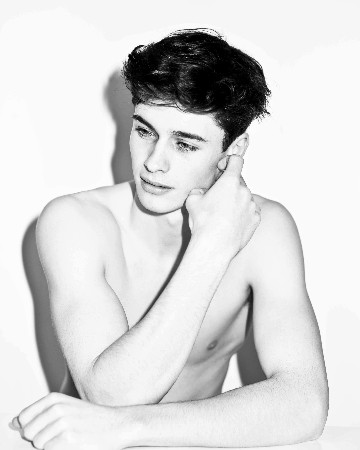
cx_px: 180
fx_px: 759
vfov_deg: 33.0
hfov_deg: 26.7
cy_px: 224
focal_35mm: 57
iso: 100
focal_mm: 50
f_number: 2.8
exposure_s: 1/200
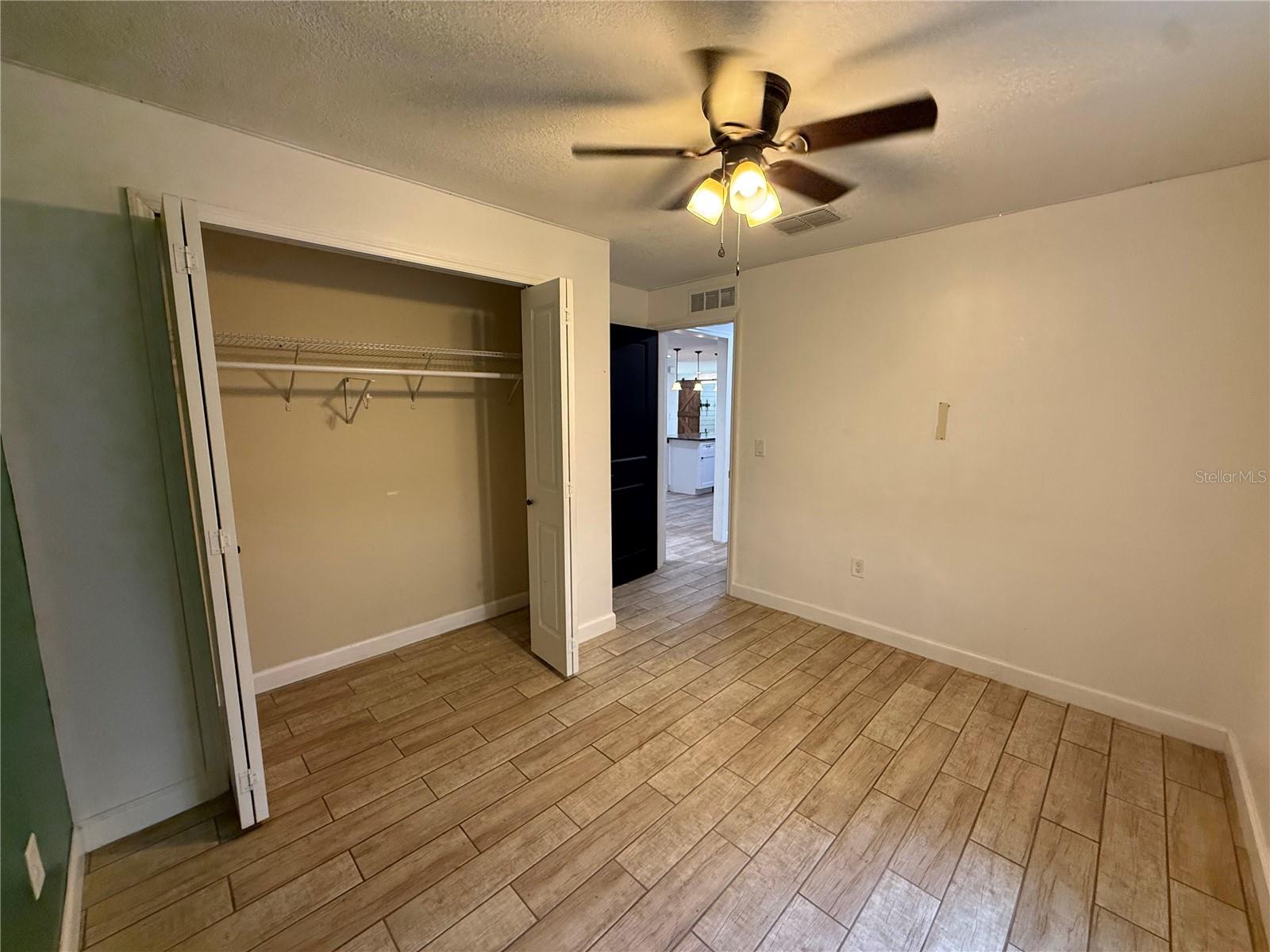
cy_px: 476
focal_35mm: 14
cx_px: 635
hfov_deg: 102.1
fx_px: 514
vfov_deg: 85.7
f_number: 2.2
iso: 320
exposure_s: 1/60
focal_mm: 2.22
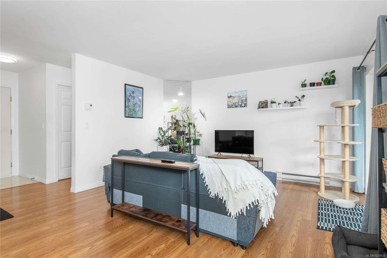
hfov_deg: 90.0
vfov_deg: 67.4
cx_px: 194
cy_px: 129
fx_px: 193
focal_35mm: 18
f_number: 8
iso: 320
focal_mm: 12
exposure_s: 1/20
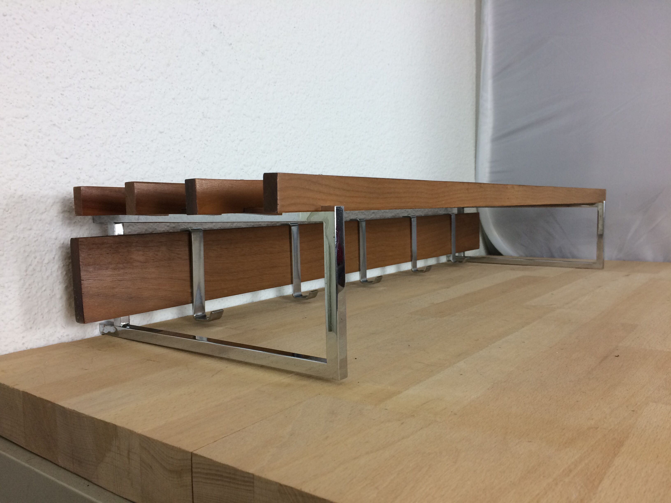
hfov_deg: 61.7
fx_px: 562
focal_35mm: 29
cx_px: 336
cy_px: 252
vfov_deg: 48.2
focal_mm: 4.15
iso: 40
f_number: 2.2
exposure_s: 1/33
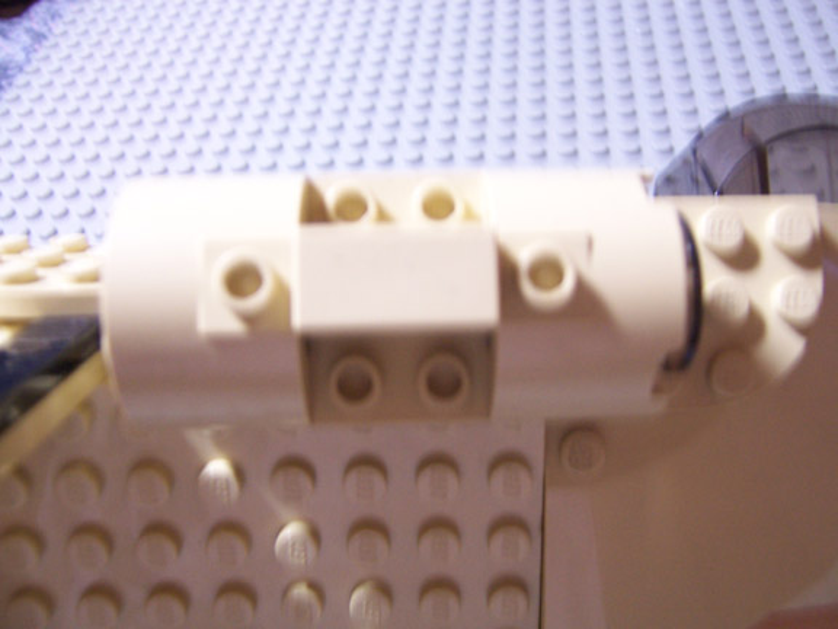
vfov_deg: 42.9
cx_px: 419
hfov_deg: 55.4
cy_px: 314
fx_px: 799
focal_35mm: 33
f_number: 3.4
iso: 140
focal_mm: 5.5
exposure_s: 1/10
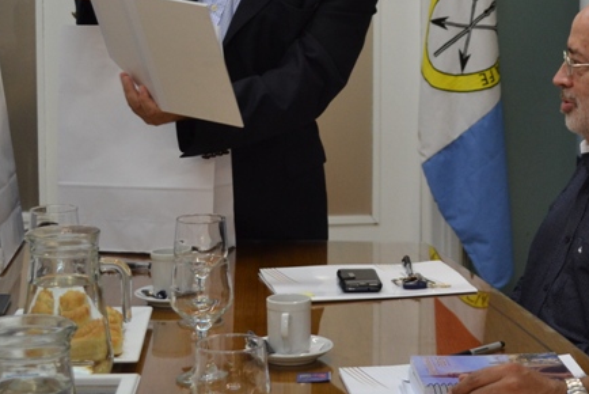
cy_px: 86
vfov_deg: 13.8
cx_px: 499
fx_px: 1621
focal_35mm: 99
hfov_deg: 20.3
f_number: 4.5
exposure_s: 1/60
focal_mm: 28
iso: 640
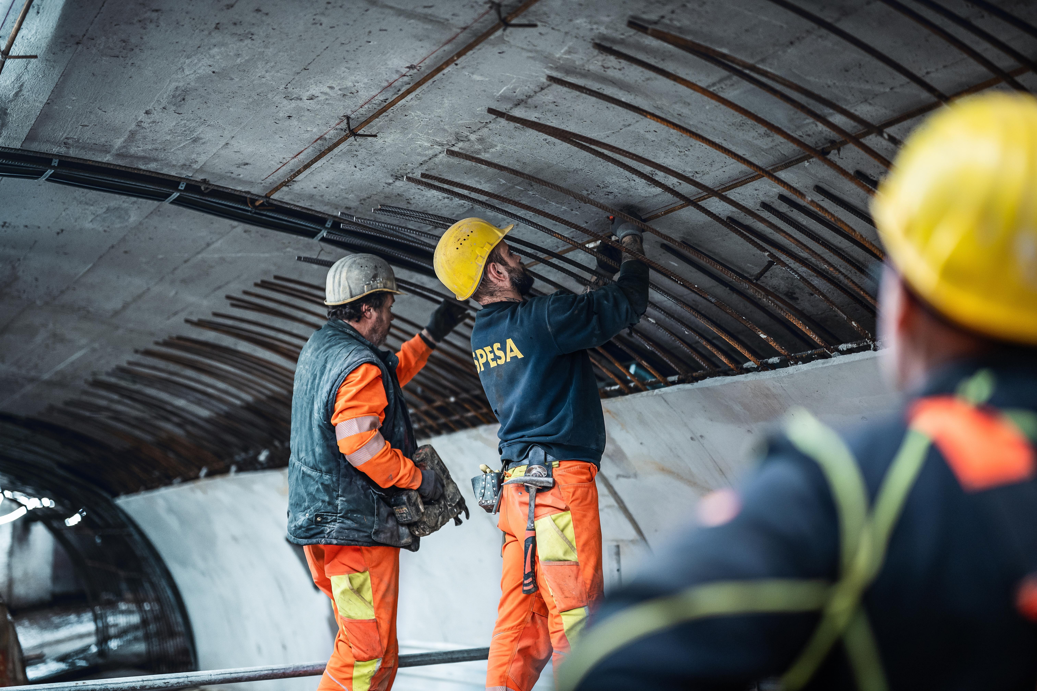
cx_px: 518
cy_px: 346
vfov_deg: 27.0
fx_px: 1440
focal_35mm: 50
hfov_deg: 39.6
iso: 500
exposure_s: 1/125
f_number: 1.3
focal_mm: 50
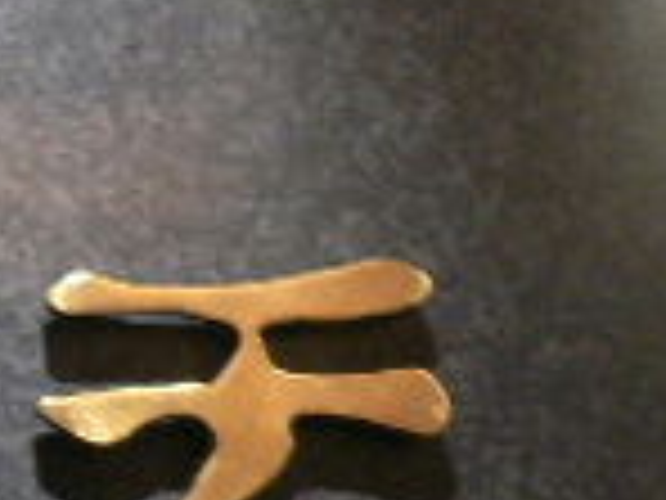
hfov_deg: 12.1
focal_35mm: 154
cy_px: 565
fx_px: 2963
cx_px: -374
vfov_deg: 9.5
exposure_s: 1/8
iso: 200
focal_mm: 5.8
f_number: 2.8
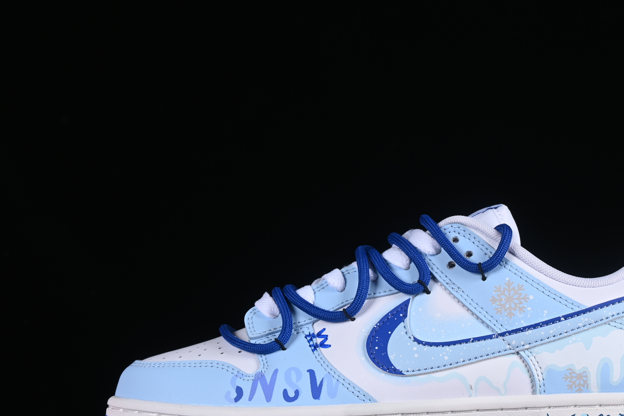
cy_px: 283
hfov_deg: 20.0
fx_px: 1768
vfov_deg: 13.4
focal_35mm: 102
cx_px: 410
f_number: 8
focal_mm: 50
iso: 160
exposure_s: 1/80
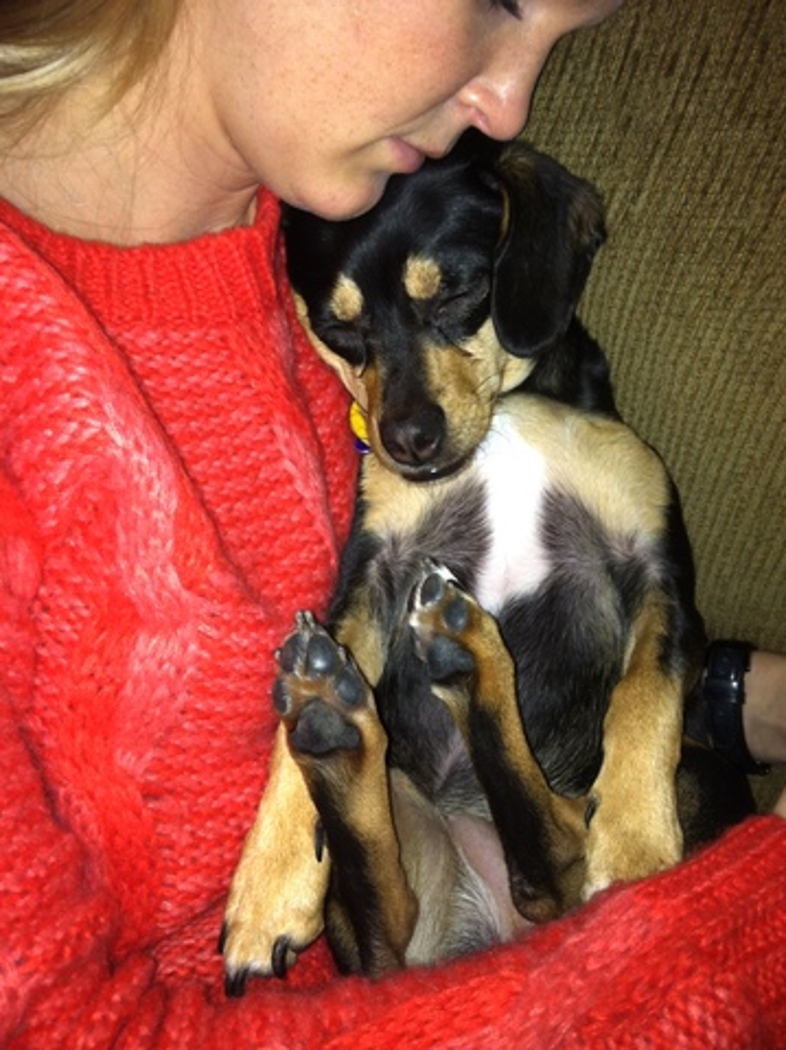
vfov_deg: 52.7
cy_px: 525
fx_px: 1062
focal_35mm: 35
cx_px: 393
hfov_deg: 40.6
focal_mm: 3.85
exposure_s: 1/15
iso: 100
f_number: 2.8
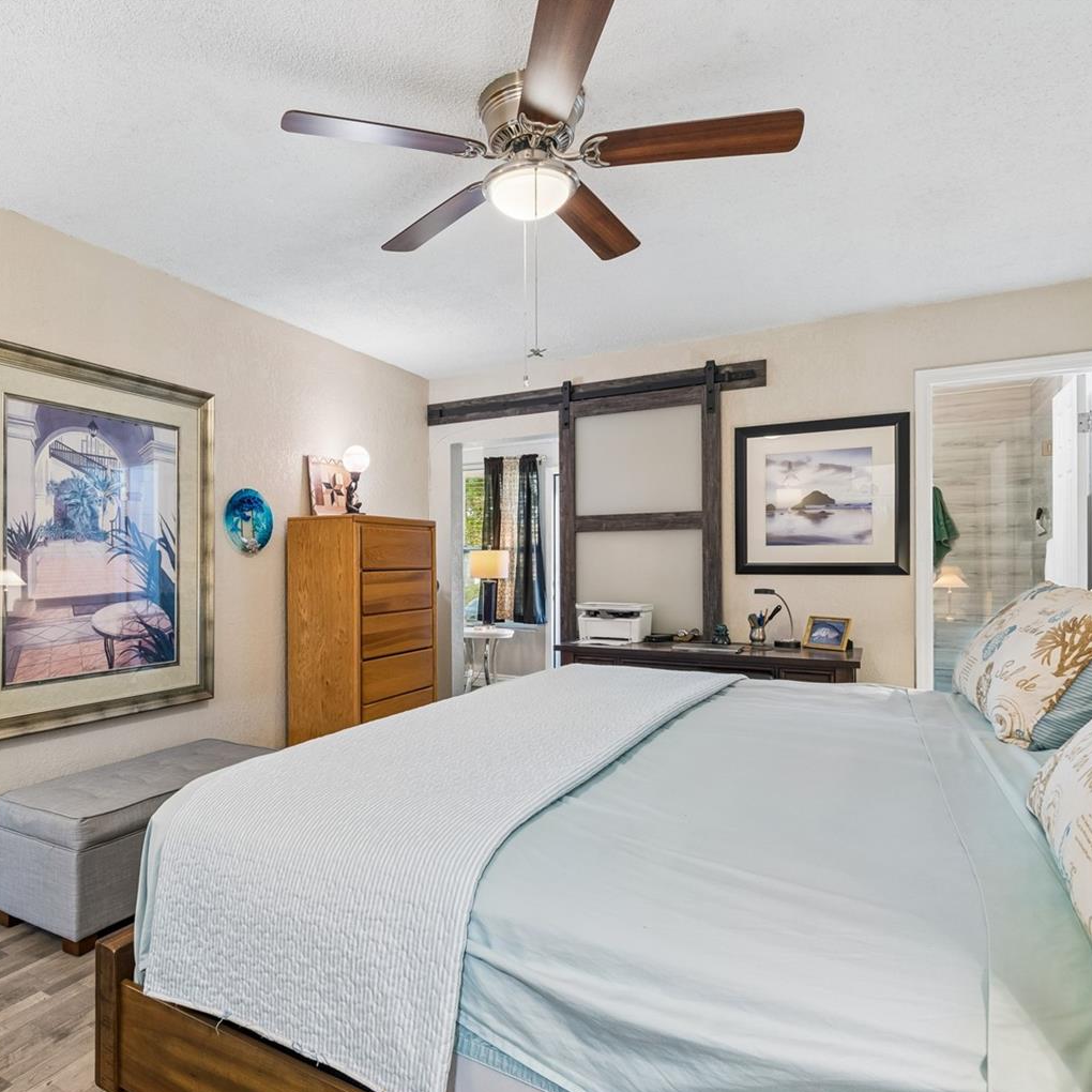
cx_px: 421
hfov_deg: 73.8
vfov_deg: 74.8
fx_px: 714
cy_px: 563
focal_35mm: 20
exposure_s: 1/8
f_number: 7.1
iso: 100
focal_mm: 10
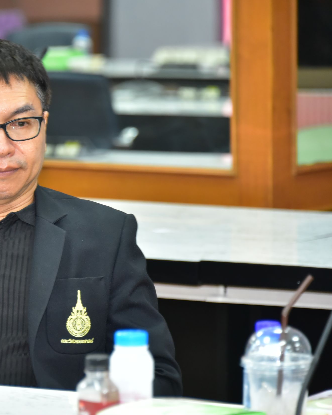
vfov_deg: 6.9
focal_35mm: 282
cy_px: 207
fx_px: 3464
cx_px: 22
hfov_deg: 5.5
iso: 3200
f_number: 5.6
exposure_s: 1/200
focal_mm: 200
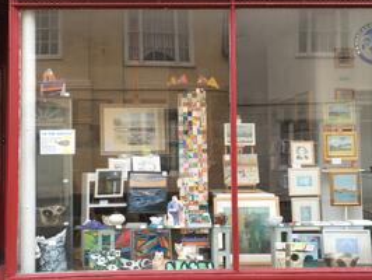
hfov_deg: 38.8
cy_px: 126
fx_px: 527
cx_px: 162
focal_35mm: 49
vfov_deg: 29.7
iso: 25
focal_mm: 4.15
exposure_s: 1/50
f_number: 2.2
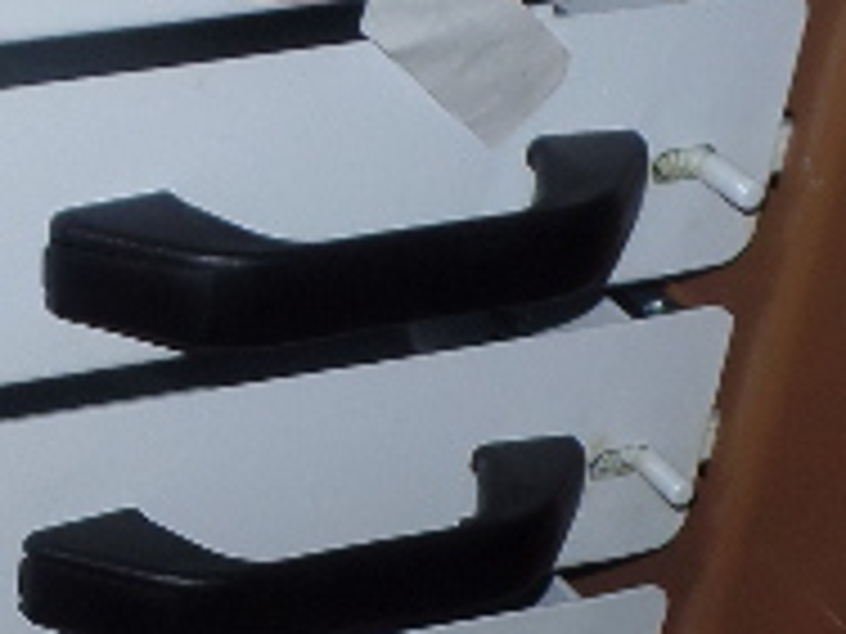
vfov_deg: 11.2
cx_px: -90
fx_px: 3055
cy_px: 1070
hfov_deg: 15.3
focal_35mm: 125
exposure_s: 1/30
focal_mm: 4.1
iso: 100
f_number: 2.8
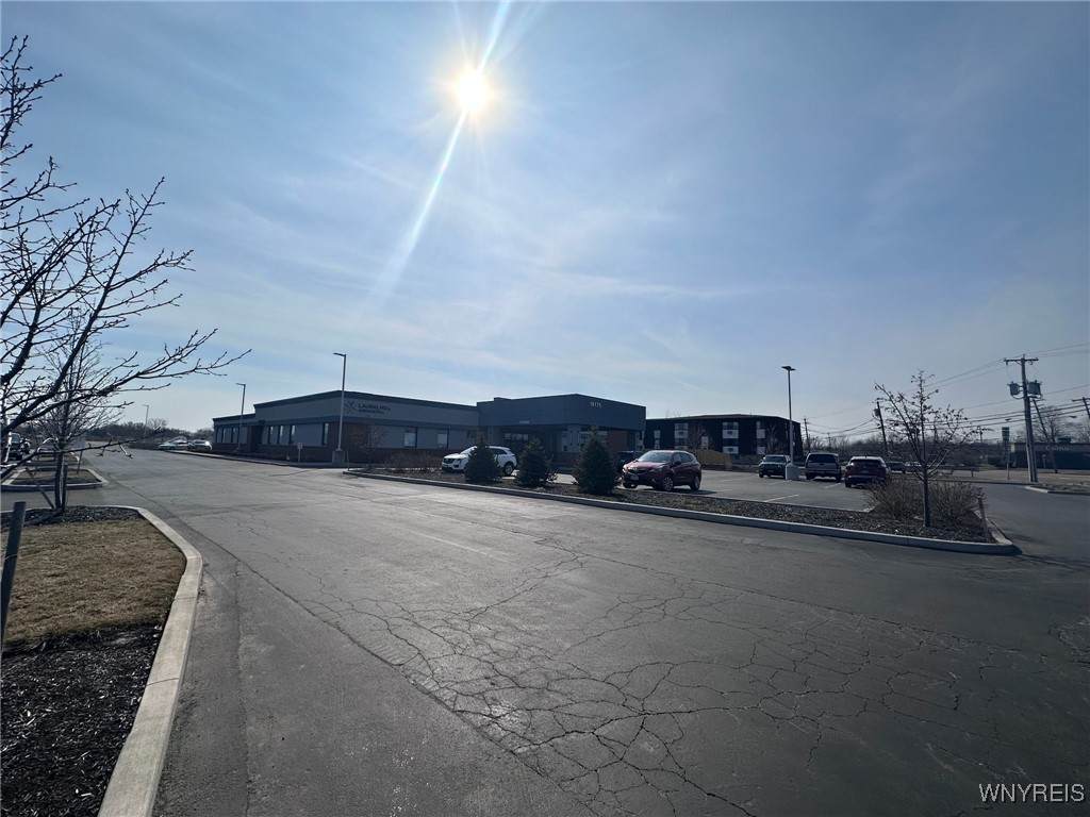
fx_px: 441
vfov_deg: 85.7
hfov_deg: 102.1
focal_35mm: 14
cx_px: 545
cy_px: 408
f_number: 2.2
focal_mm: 2.22
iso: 40
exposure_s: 1/7813
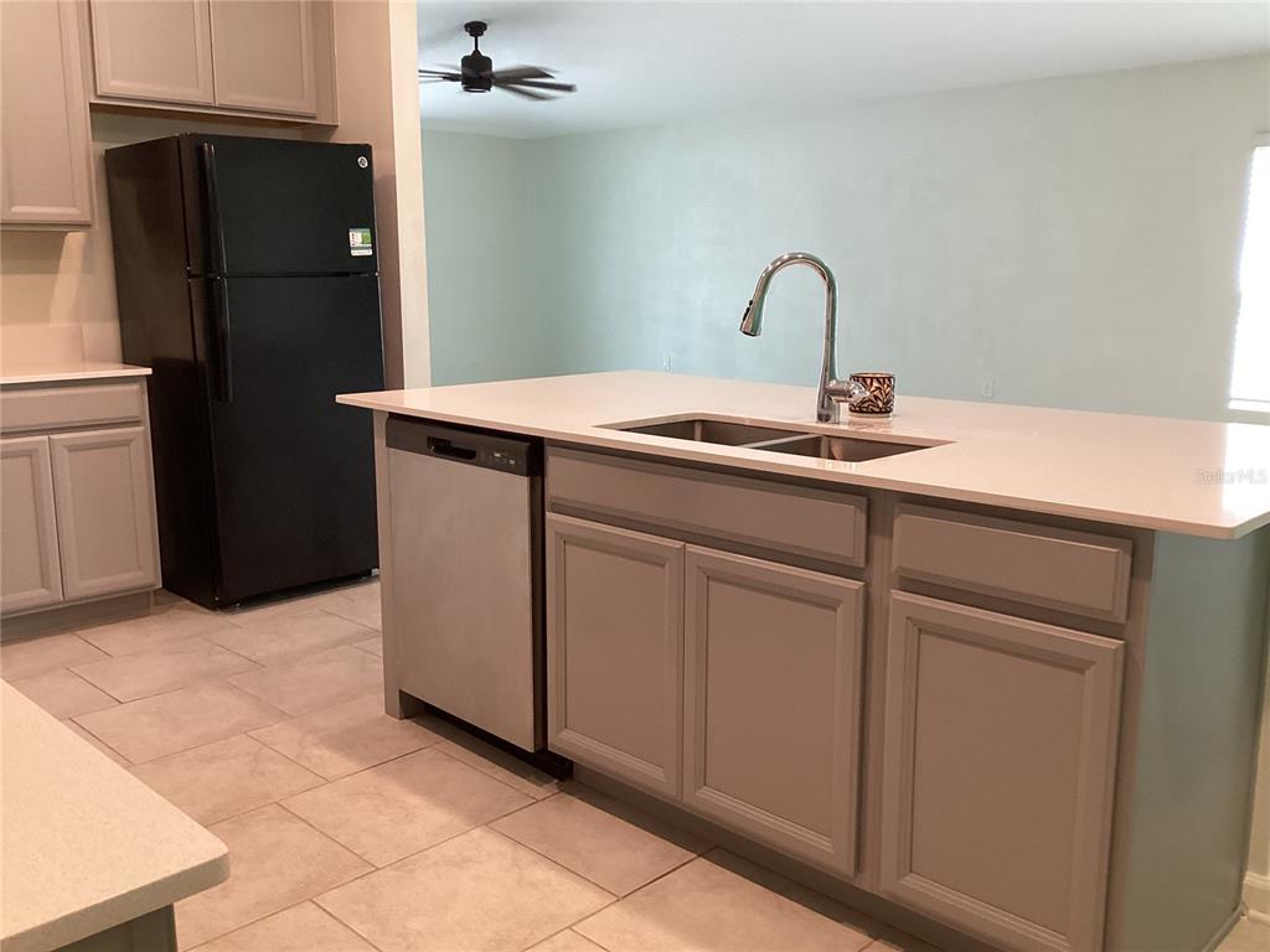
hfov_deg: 58.4
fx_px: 1137
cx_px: 635
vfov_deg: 45.4
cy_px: 476
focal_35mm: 31
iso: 160
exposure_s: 1/60
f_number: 2.4
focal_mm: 3.3
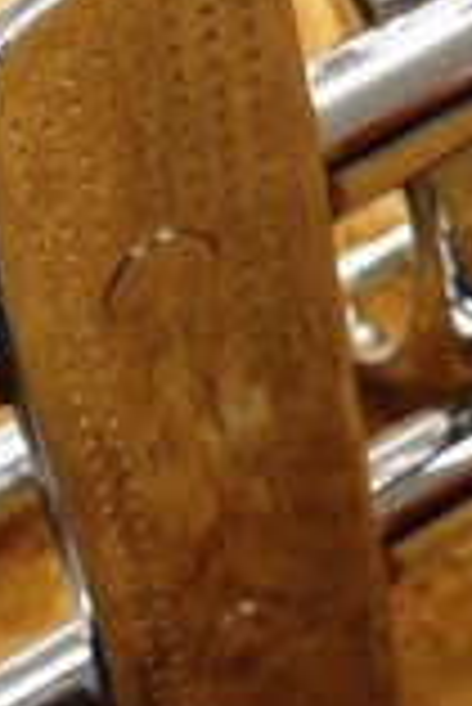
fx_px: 2826
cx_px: 117
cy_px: 297
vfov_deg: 14.2
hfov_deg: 9.5
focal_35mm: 144
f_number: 3.8
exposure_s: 1/50
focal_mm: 6.1
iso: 250
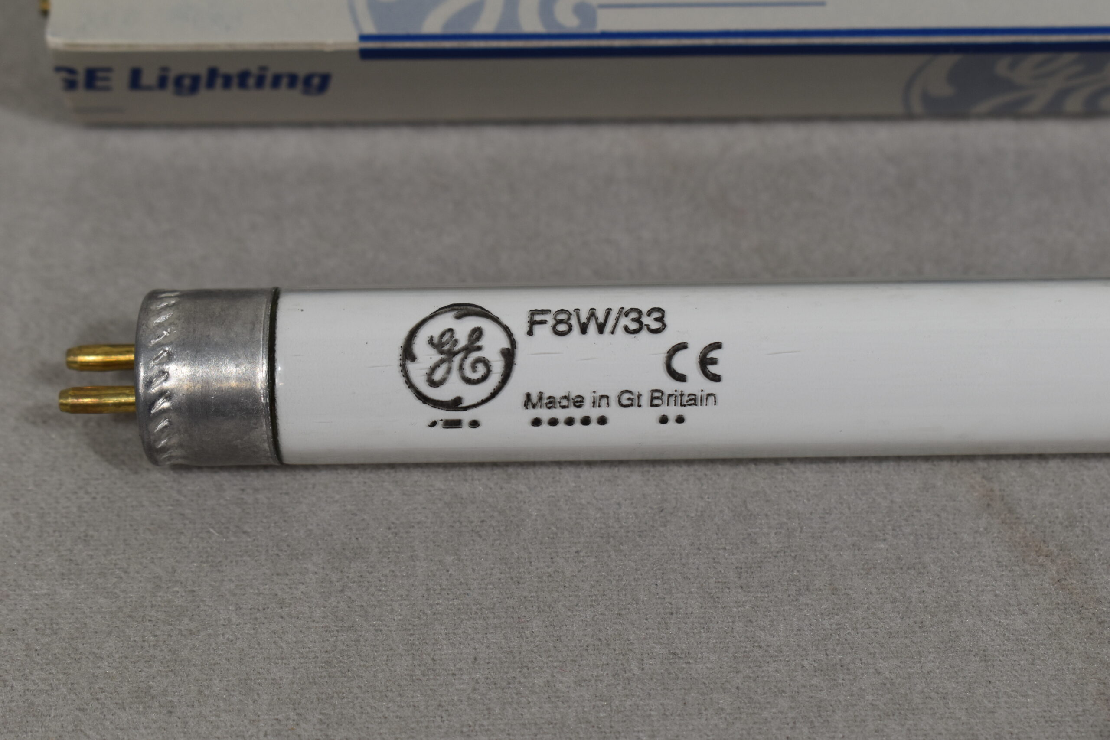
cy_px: 370
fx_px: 2544
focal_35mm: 82
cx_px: 555
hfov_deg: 24.6
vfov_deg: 16.6
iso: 360
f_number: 8
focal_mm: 55
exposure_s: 1/60
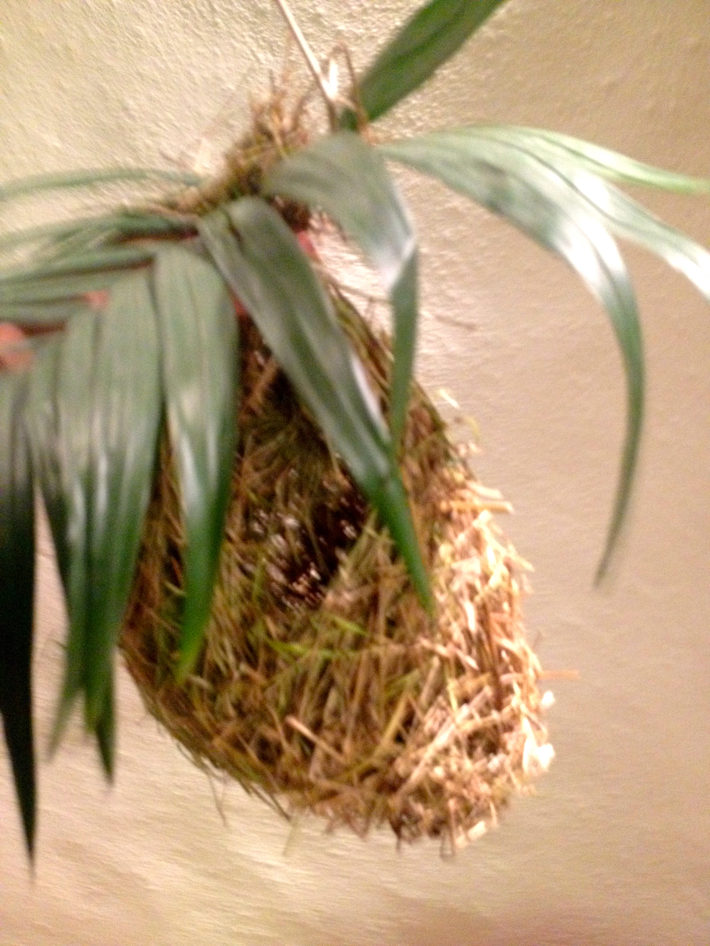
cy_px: 473
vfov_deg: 52.6
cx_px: 355
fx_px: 957
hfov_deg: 40.7
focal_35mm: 35
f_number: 2.4
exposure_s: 1/15
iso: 400
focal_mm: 4.28
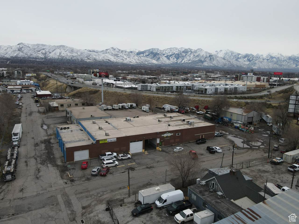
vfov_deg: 56.8
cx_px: 150
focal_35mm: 24
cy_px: 112
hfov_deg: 71.6
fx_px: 207
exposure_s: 1/725
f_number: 2.8
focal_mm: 4.5
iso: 100
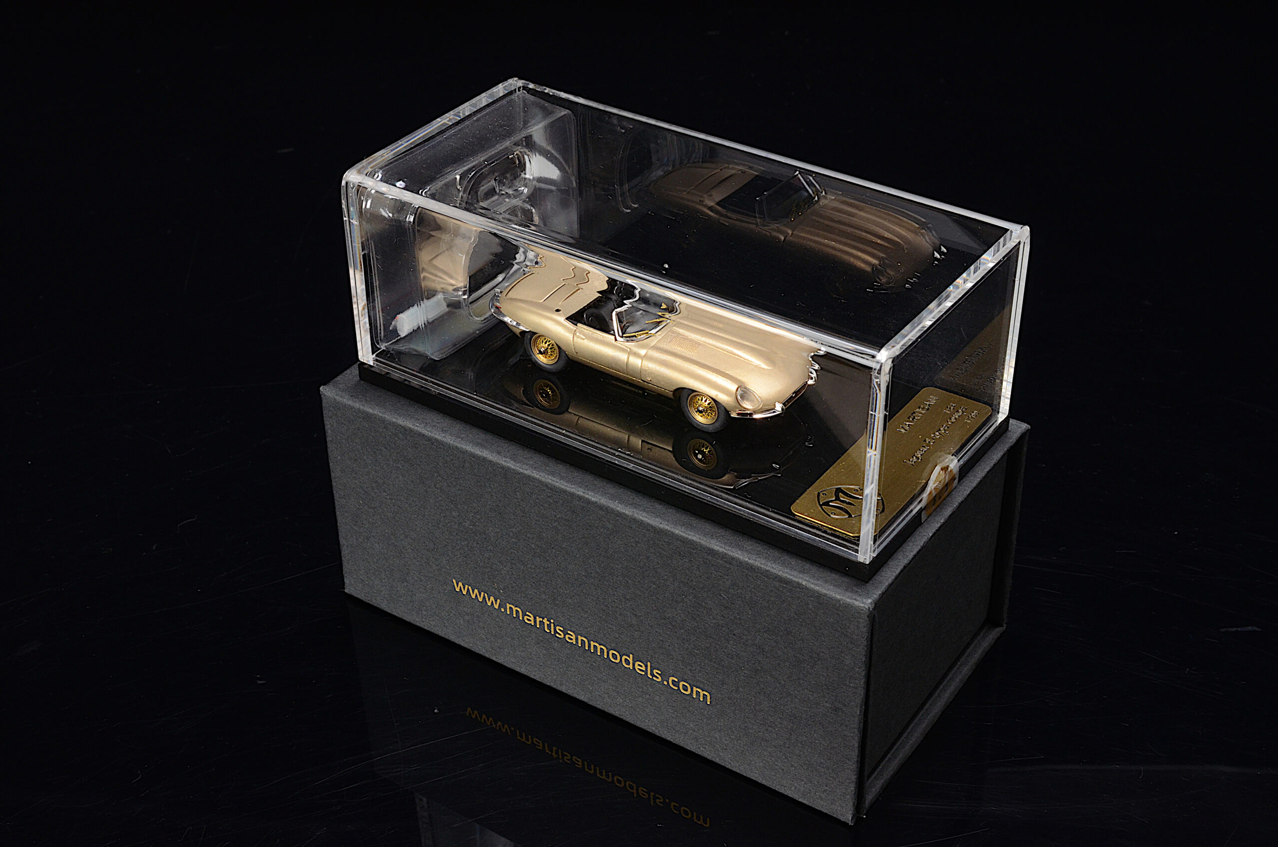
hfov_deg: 35.1
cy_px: 424
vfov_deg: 23.7
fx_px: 2019
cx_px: 639
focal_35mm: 57
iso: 800
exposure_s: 1/13
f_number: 18
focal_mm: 38
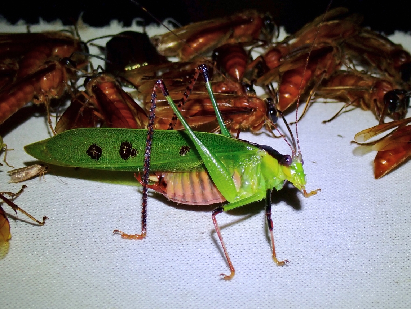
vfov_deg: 14.8
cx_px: 206
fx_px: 1187
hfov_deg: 19.6
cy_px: 154
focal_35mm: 100
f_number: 6.3
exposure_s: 1/400
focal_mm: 18
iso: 200
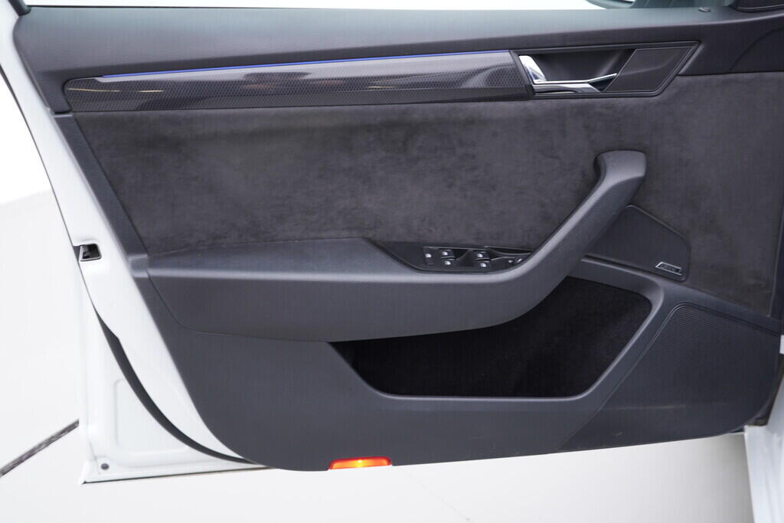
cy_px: 262
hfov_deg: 53.1
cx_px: 392
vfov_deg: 36.9
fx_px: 784
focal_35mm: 36
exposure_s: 1/40
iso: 125
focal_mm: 24
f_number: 2.8
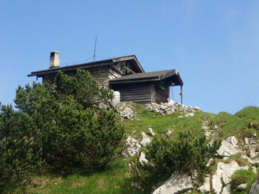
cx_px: 130
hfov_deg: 33.8
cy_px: 97
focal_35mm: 57
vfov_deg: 25.7
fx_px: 426
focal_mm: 10.29
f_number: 5
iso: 100
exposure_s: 1/400
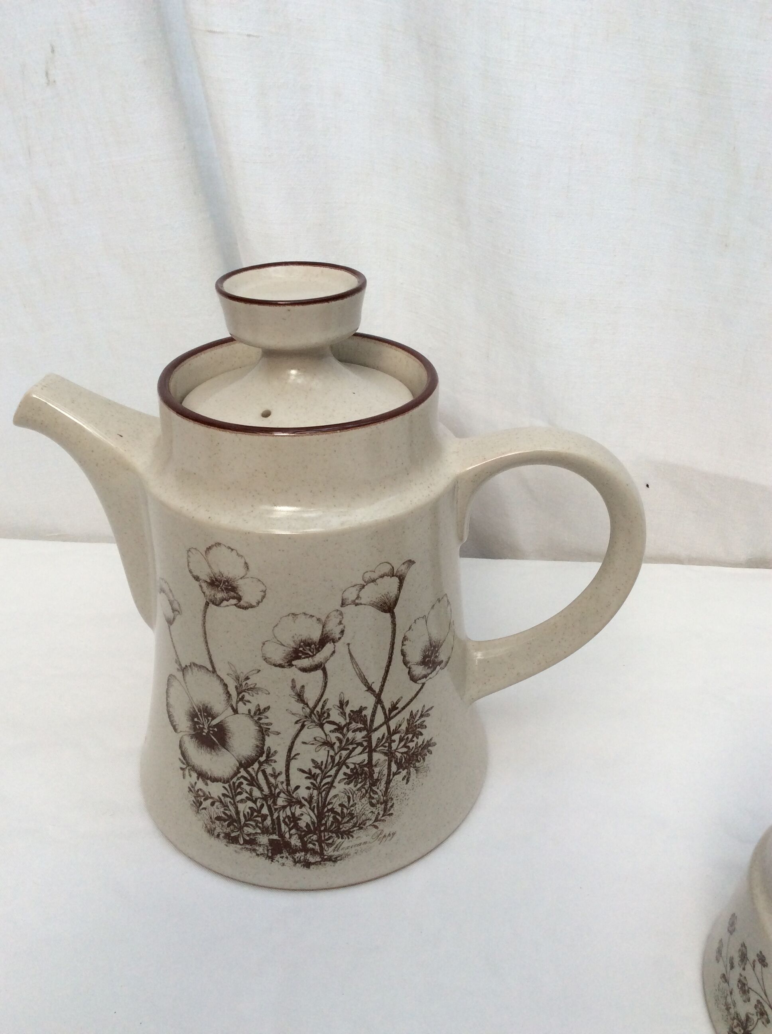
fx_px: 954
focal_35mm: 32
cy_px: 517
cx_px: 386
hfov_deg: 44.1
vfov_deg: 56.9
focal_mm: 3.3
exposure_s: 1/100
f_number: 2.4
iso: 50
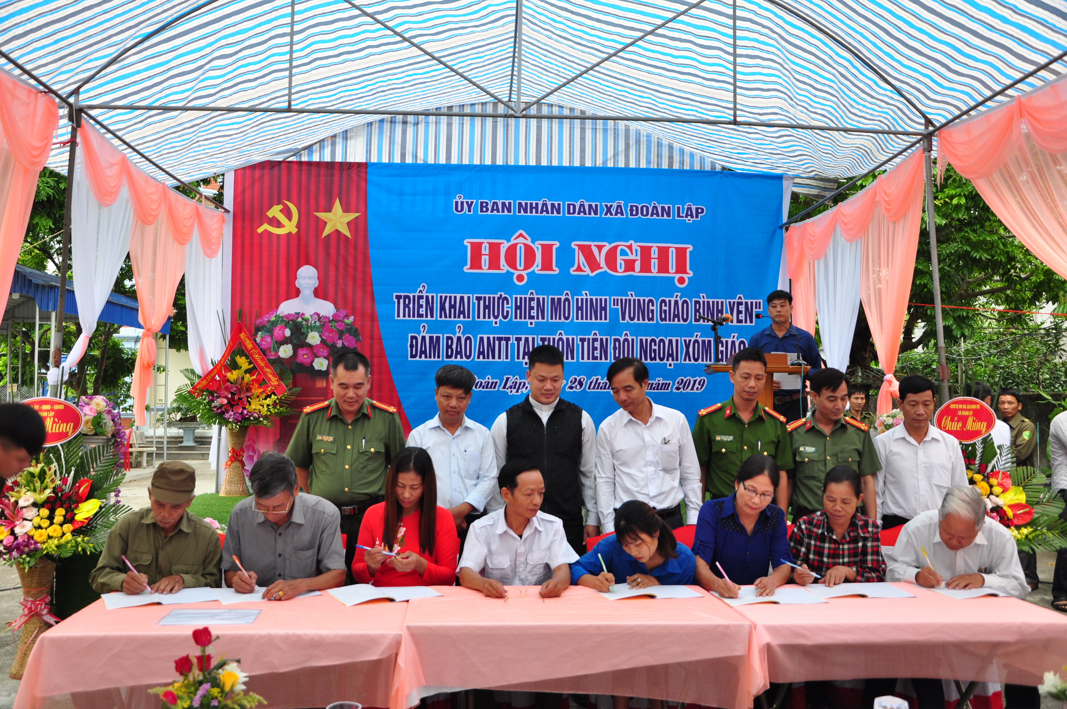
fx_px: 932
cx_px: 534
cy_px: 354
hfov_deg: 59.6
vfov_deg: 41.6
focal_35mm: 32
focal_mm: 21
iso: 400
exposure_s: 1/30
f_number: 4.5
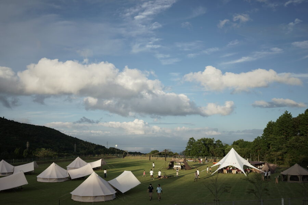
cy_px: 102
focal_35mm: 35
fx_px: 299
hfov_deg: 54.4
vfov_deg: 37.9
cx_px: 154
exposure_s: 1/1250
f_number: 2.8
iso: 100
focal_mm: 35
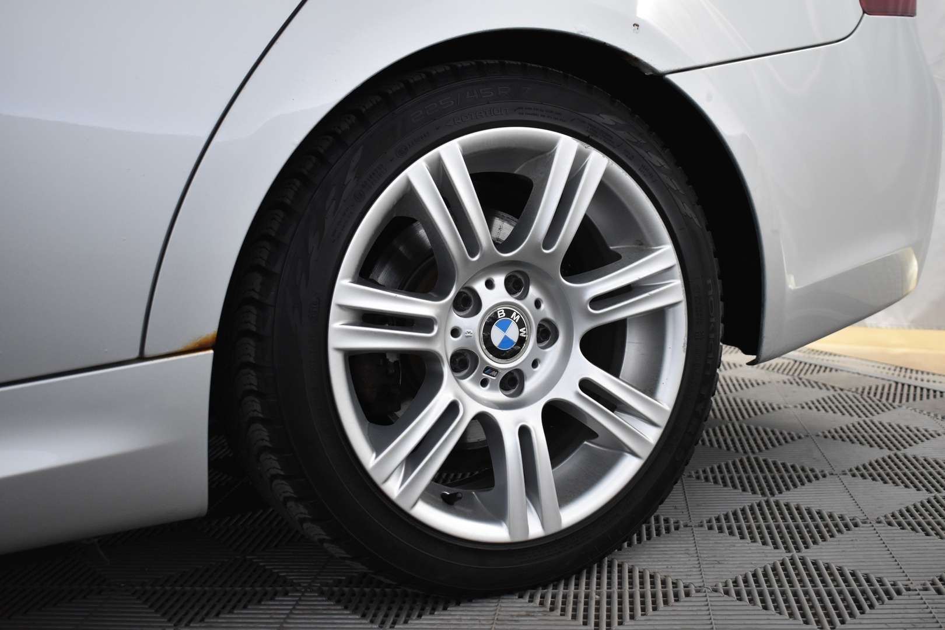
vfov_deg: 30.8
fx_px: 1142
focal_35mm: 44
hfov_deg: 45.0
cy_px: 315
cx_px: 472
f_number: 4.2
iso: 1100
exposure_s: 1/50
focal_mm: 29
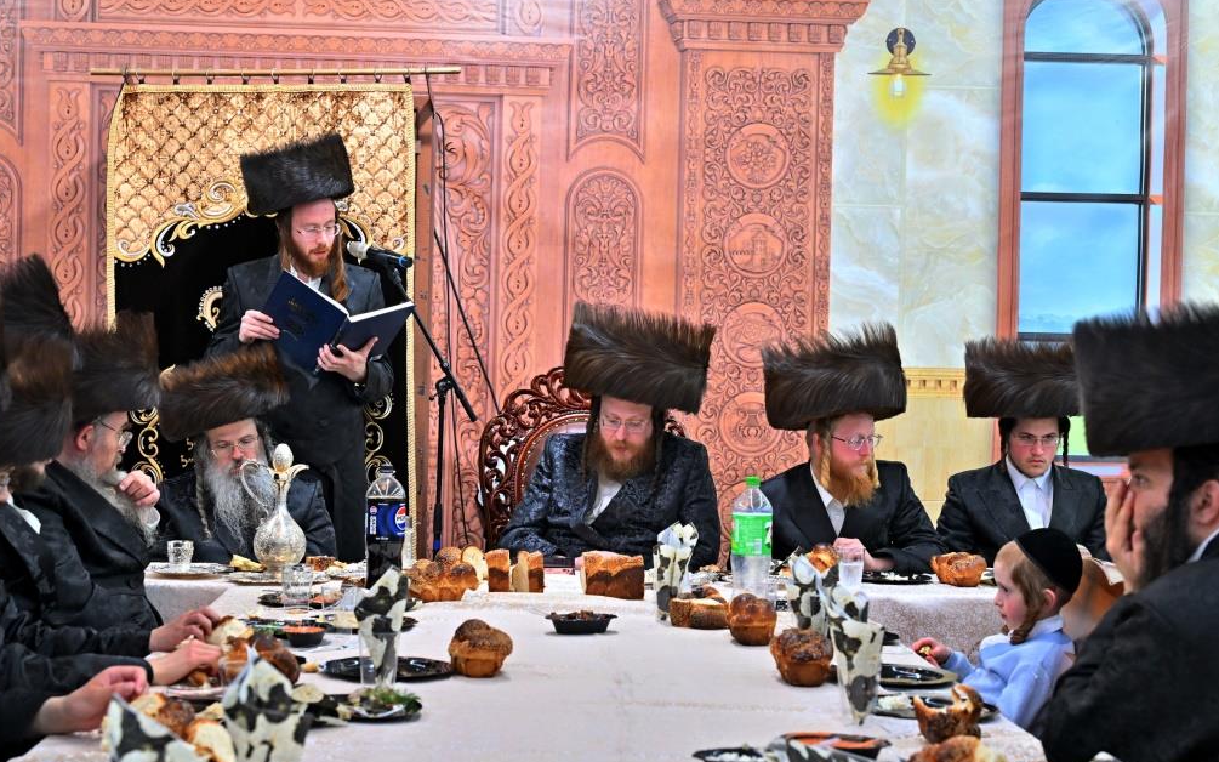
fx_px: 1794
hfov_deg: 37.5
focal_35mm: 54
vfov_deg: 24.0
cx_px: 606
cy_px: 369
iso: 640
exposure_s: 1/160
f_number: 4
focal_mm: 35
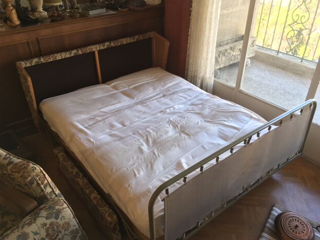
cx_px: 156
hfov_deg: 60.0
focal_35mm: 30
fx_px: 277
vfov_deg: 46.8
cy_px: 123
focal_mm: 4.15
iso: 40
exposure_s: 1/100
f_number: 2.2
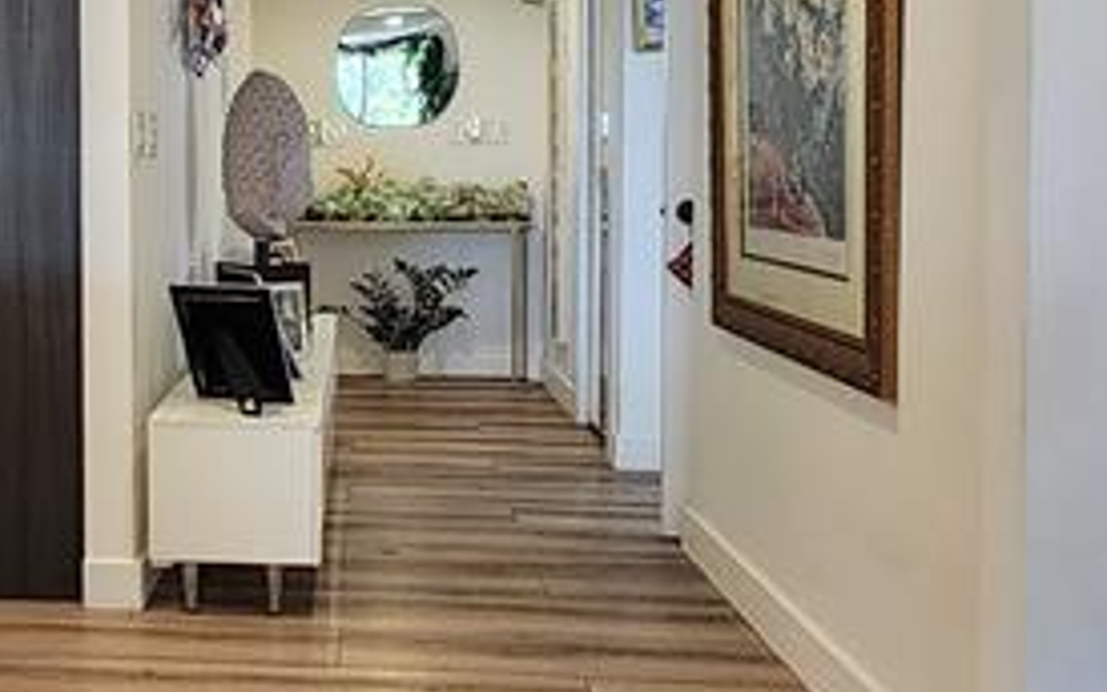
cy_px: 225
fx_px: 1207
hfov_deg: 46.1
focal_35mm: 40
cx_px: 185
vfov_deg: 31.7
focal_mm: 1.13
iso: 100
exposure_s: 1/60.2
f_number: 2.2
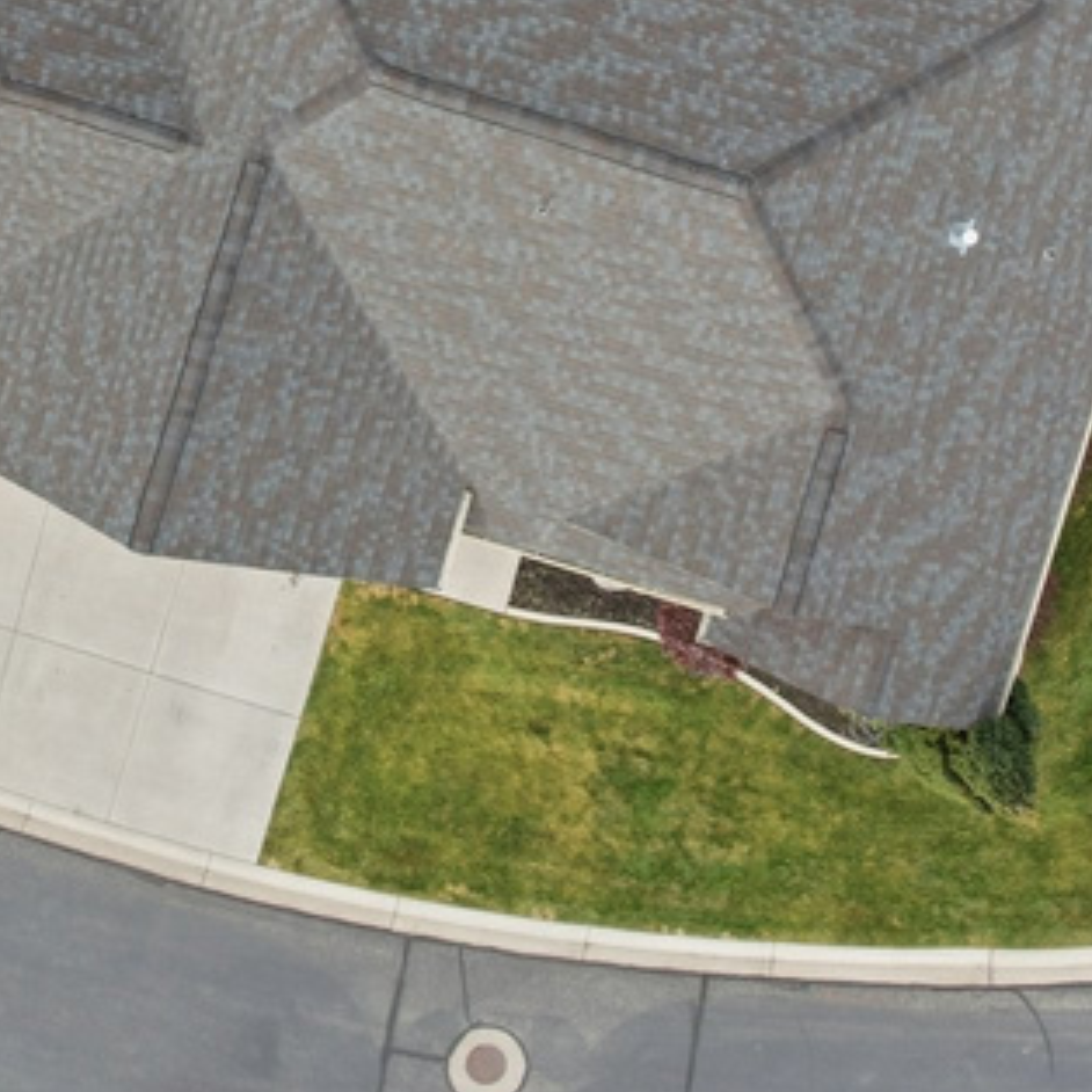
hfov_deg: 28.2
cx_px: 522
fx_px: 2177
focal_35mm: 61
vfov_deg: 27.2
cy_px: 127
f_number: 2.8
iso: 120
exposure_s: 1/640
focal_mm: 8.4
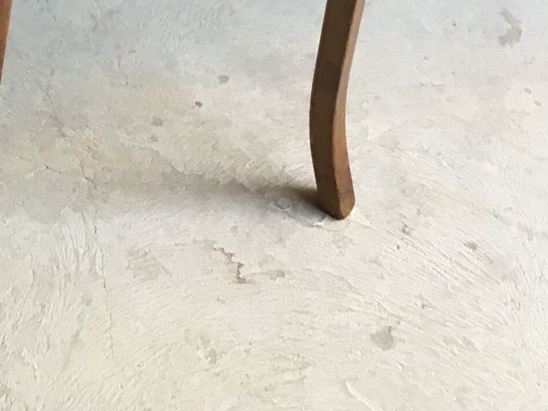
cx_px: -322
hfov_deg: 14.6
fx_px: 1963
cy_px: -380
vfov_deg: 11.0
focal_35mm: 124
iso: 40
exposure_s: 1/33
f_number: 2.2
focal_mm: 4.15
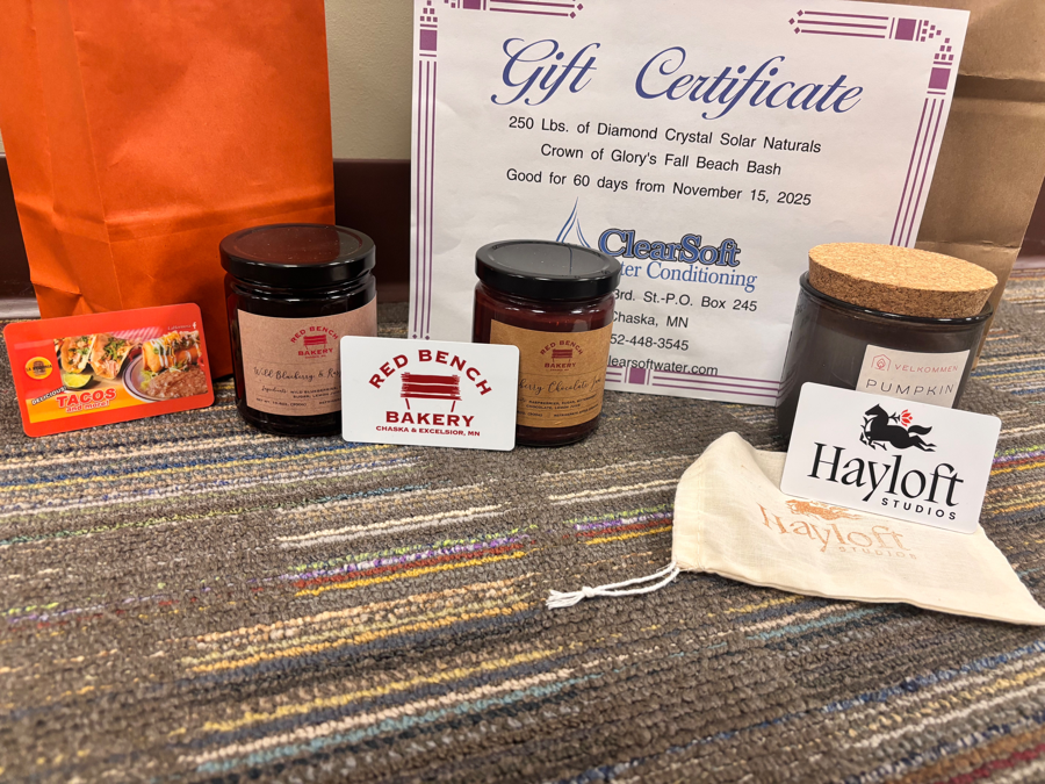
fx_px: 785
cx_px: 522
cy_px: 392
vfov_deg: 53.1
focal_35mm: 26
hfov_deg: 67.3
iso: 200
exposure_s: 1/60
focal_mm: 5.96
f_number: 1.6
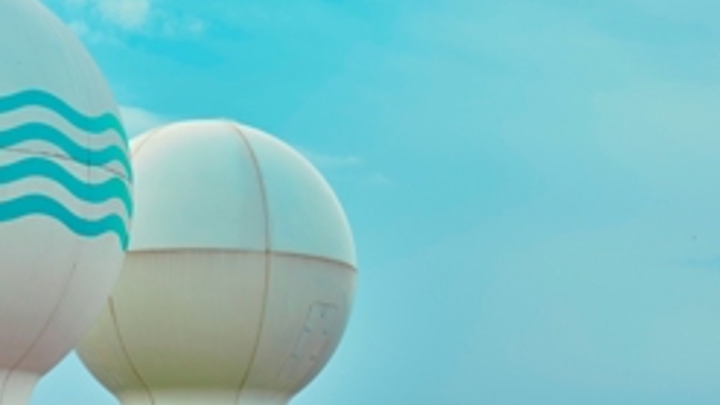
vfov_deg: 12.1
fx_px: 1890
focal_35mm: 99
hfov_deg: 21.5
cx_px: 236
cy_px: 425
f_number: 4
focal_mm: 63
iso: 125
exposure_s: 1/500
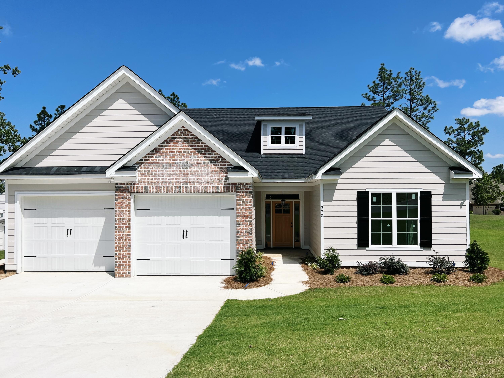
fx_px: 379
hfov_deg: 67.3
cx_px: 252
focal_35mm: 26
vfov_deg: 53.1
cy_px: 189
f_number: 1.5
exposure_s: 1/9434
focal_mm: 5.7
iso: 50
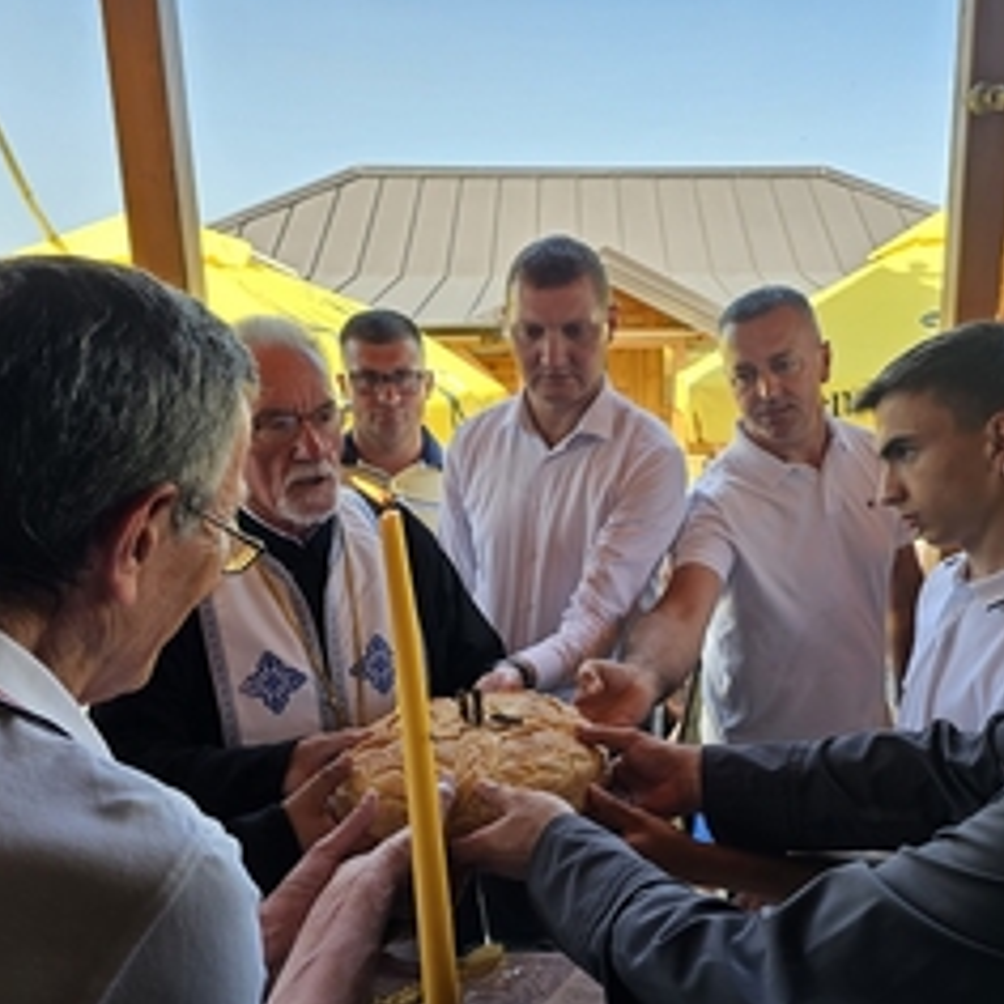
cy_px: 566
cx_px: 625
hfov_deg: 52.0
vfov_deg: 52.4
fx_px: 1017
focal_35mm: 31
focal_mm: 6.3
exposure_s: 1/180
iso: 40
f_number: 1.7
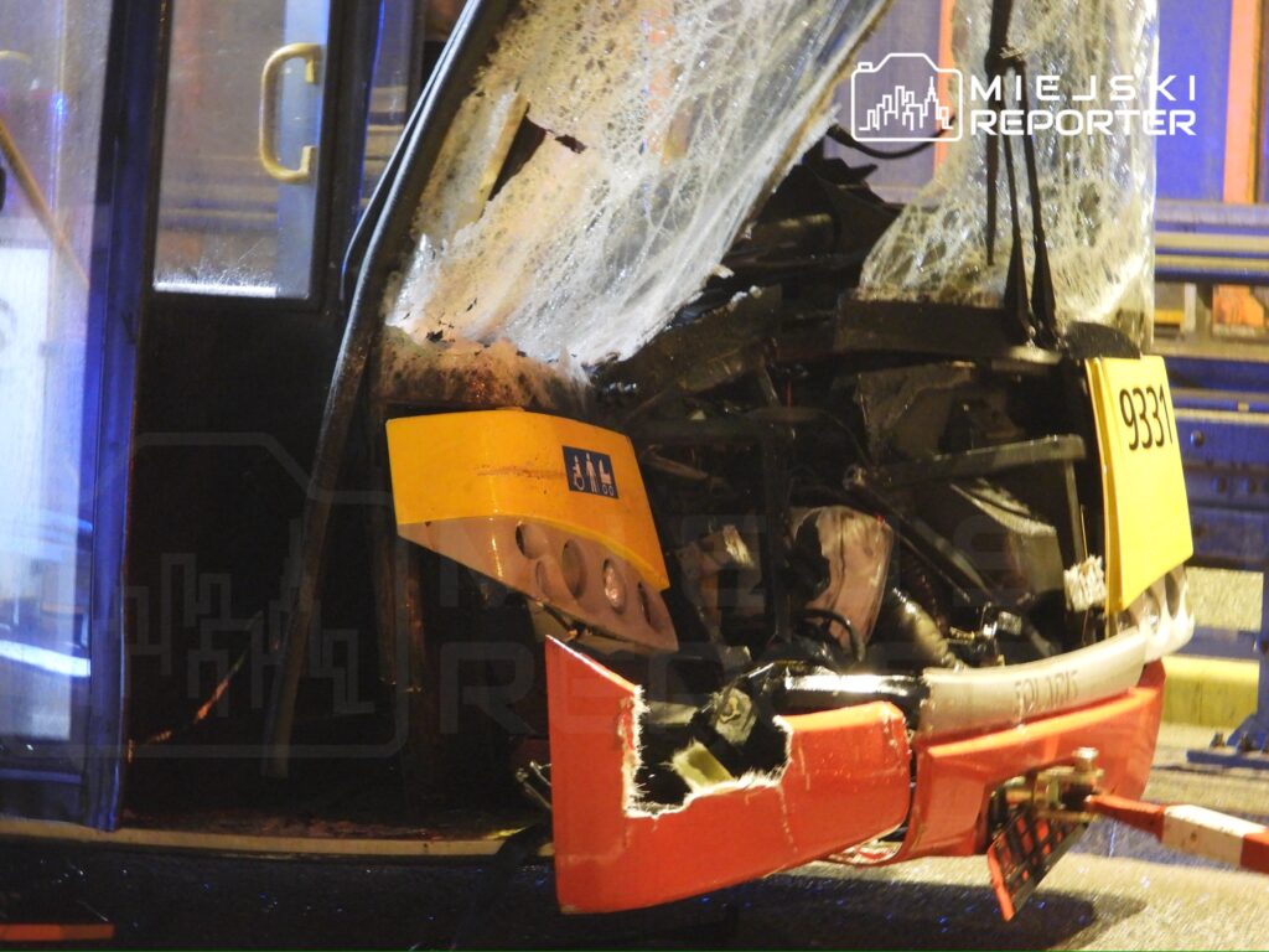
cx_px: 634
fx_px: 7332
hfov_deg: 9.9
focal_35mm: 200
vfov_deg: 7.4
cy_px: 476
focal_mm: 35.9
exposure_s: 1
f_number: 4.5
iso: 900
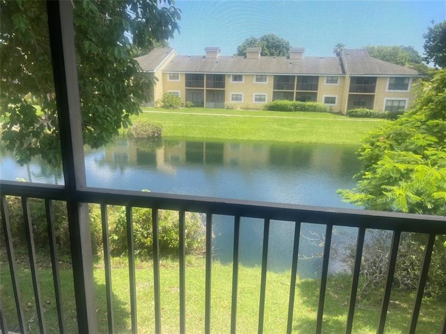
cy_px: 167
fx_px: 335
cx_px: 223
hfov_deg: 67.3
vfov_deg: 53.1
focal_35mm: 26
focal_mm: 5.1
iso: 32
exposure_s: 1/855
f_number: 1.6
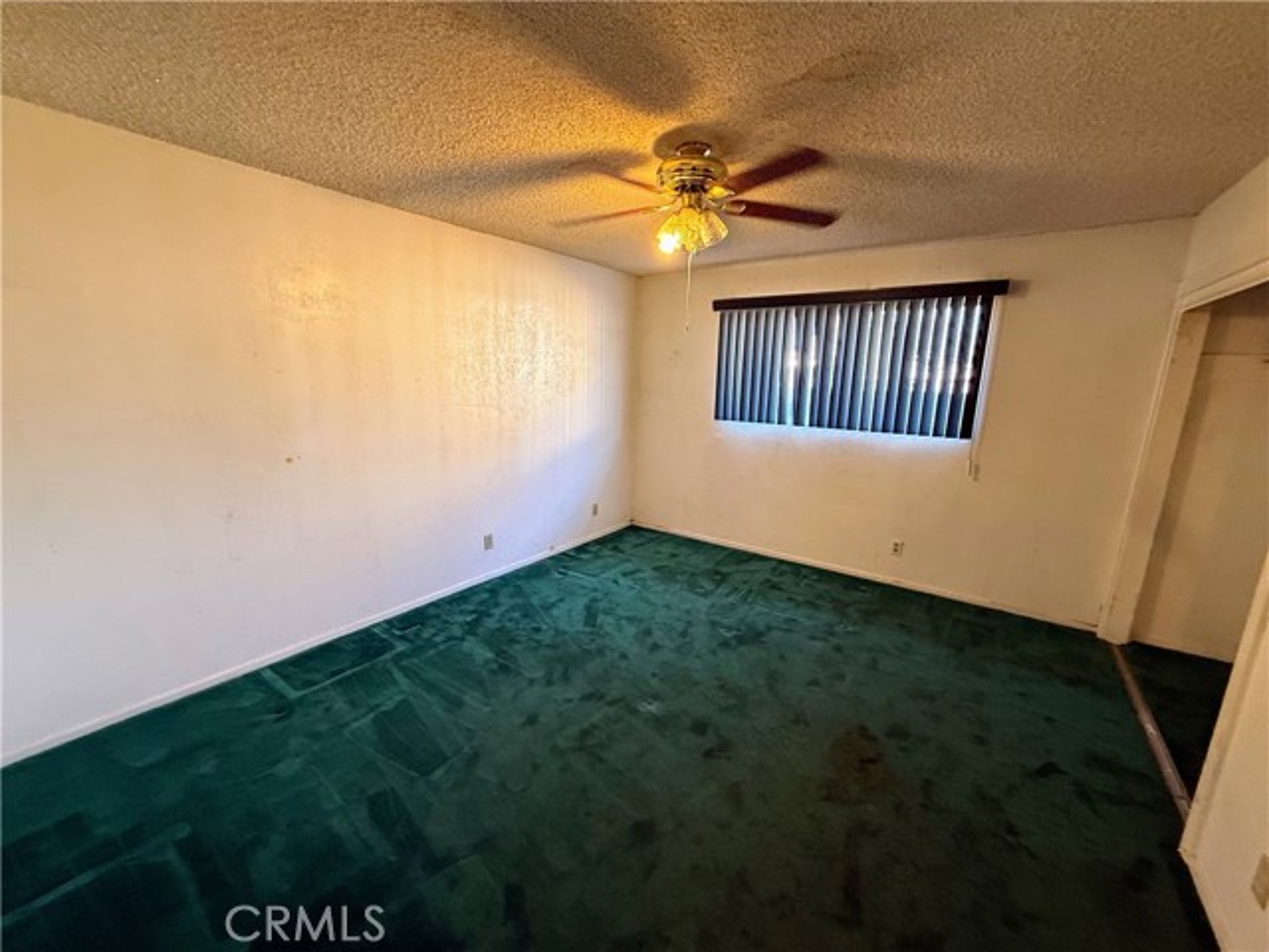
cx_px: 634
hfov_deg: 102.1
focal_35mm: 14
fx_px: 513
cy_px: 476
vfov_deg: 85.7
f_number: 2.2
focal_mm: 2.22
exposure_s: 1/60
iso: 400
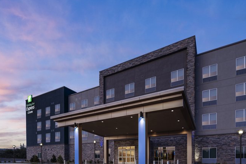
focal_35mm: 21
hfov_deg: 81.2
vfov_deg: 59.2
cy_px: 94
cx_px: 126
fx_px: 143
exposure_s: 1/1.67
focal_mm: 17
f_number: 11
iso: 200
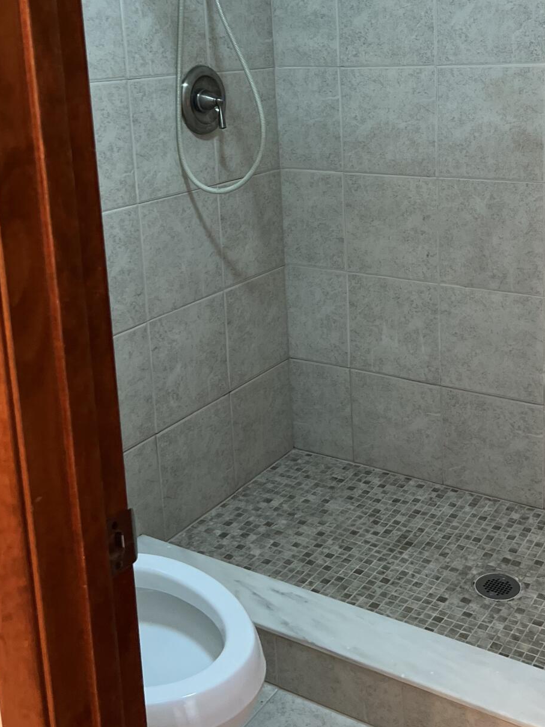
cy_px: 195
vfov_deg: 42.7
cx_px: 329
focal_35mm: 43
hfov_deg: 33.5
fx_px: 903
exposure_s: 1/60
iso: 250
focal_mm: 5.7
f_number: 1.5
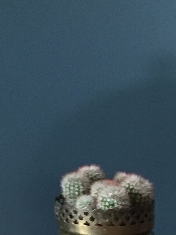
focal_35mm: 129
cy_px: 479
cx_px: 247
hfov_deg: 11.1
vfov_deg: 13.1
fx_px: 875
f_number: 2.2
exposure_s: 1/33
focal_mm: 4.15
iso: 200
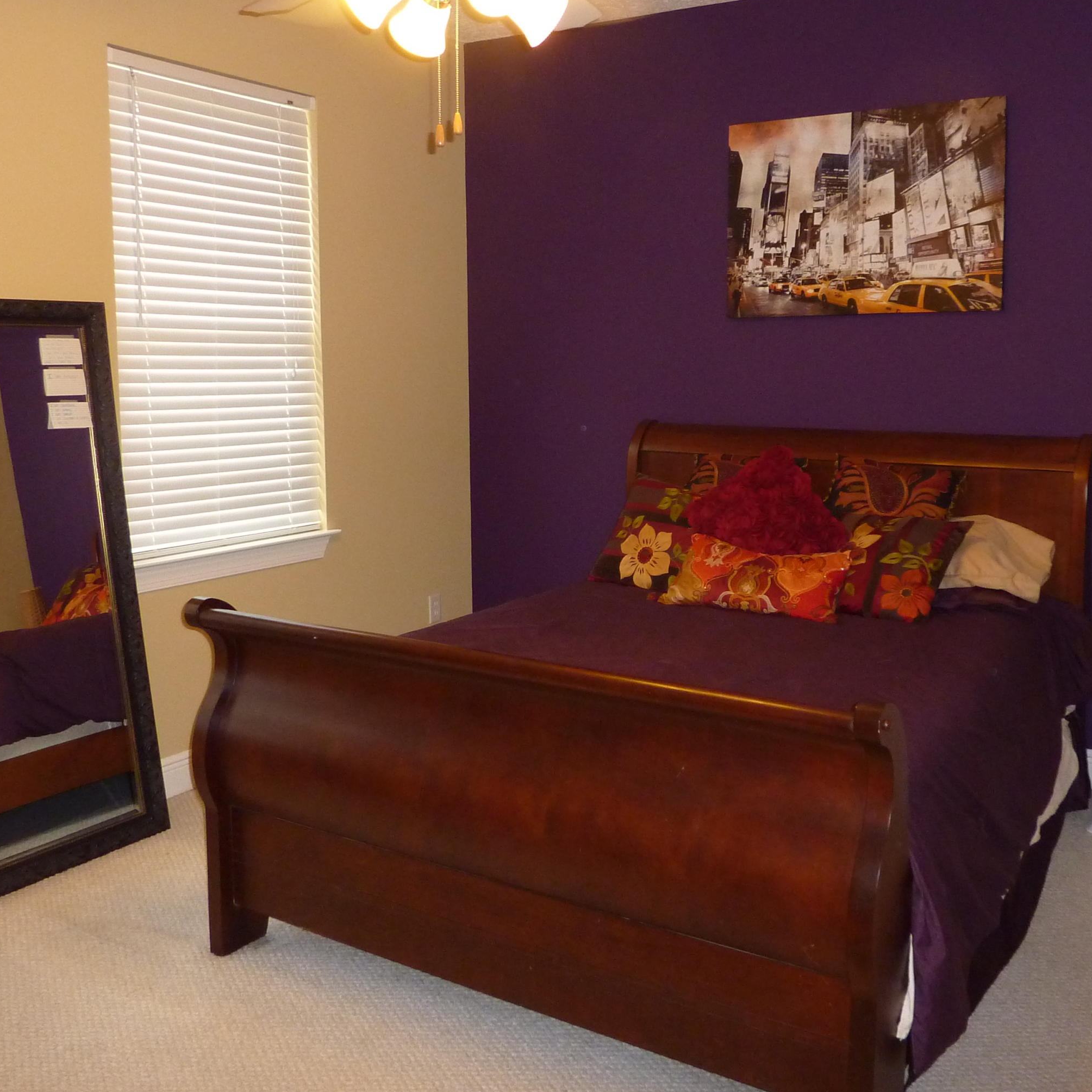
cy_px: 485
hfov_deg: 49.6
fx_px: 1178
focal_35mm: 33
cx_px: 610
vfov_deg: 49.6
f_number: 3.3
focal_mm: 4.1
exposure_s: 1/30
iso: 320
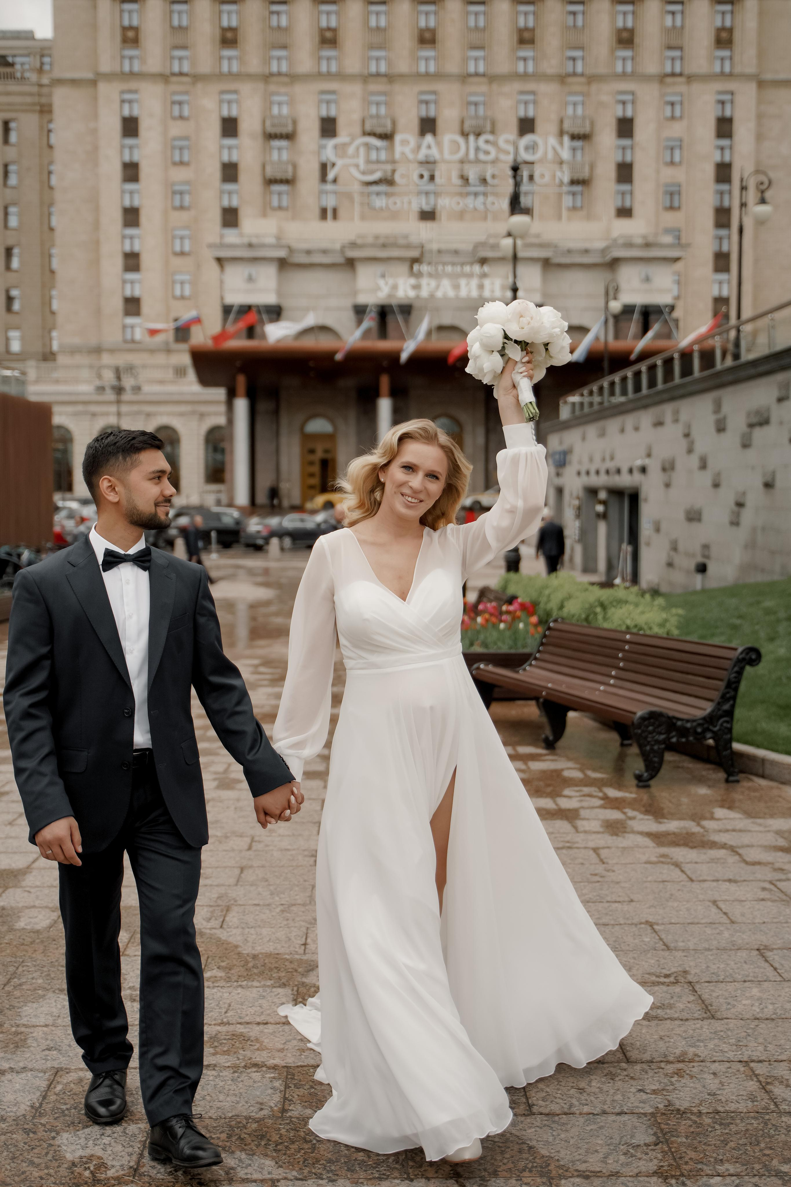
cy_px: 594
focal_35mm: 39
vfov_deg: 49.6
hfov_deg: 34.2
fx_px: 1285
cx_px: 396
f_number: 2.8
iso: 200
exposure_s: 1/3200
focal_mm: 39
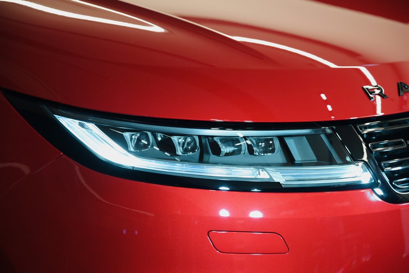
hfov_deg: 28.8
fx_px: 795
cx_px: 204
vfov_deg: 19.5
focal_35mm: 70
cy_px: 136
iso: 1600
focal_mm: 70
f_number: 2.8
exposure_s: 1/200
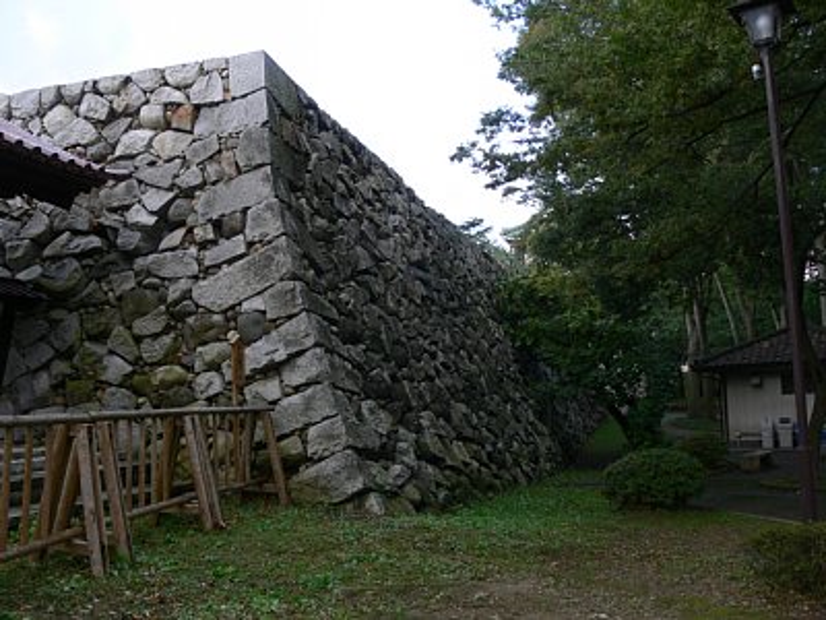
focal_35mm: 35
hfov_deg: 52.6
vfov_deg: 40.7
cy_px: 310
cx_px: 413
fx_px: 835
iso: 80
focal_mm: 7.4
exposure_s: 1/80
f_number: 4
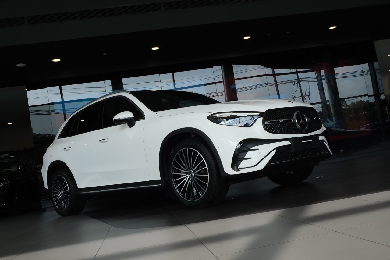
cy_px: 130
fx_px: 412
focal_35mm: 38
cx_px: 195
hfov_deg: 50.7
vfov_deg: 35.0
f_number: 10
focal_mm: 25.4
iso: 500
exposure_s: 1/100
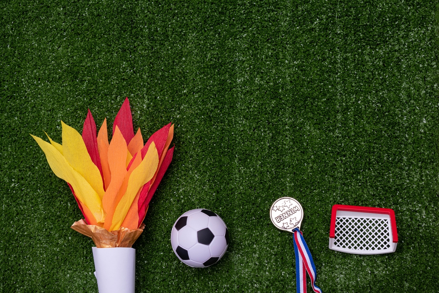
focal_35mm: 72
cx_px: 220
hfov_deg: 28.1
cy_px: 146
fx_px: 878
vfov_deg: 18.9
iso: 100
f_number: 7.1
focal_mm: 48
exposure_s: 1/125
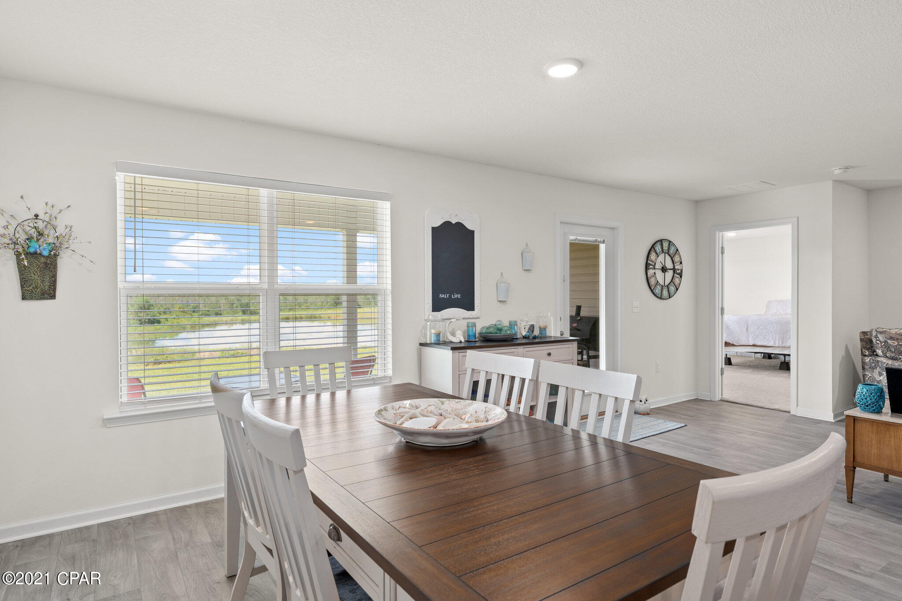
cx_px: 451
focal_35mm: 20
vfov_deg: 61.9
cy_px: 300
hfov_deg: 84.0
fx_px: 501
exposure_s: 1/10
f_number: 7.1
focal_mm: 20
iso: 400
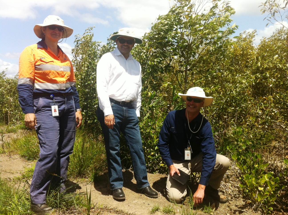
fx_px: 291
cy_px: 108
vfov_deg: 40.6
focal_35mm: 35
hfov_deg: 52.7
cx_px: 144
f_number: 2.8
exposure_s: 1/1117
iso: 80
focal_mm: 3.85
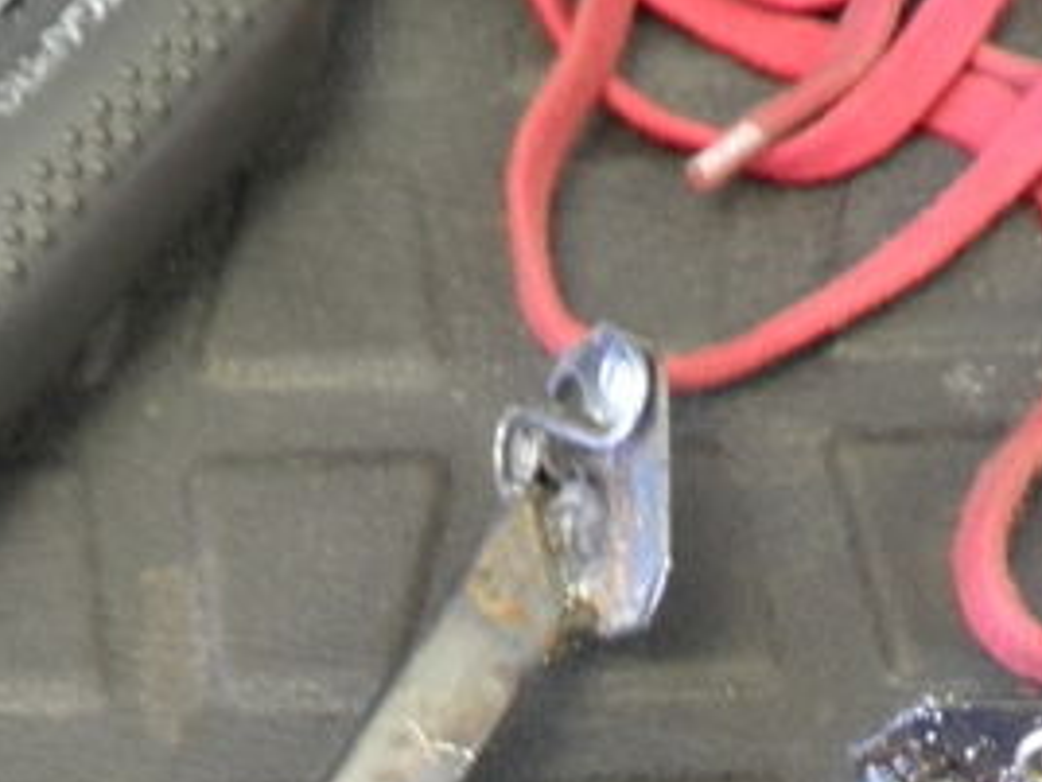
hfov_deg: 31.2
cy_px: 926
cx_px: 544
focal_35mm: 62
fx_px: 1866
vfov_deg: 22.0
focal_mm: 4.65
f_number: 2.6
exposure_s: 1/5
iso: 160
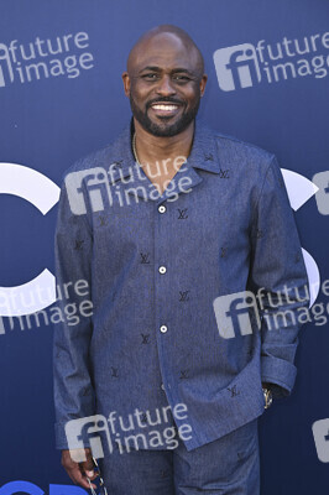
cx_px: 164
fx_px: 865
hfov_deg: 21.5
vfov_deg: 31.9
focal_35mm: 63
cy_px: 248
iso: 320
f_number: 5.6
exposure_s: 1/200
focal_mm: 63
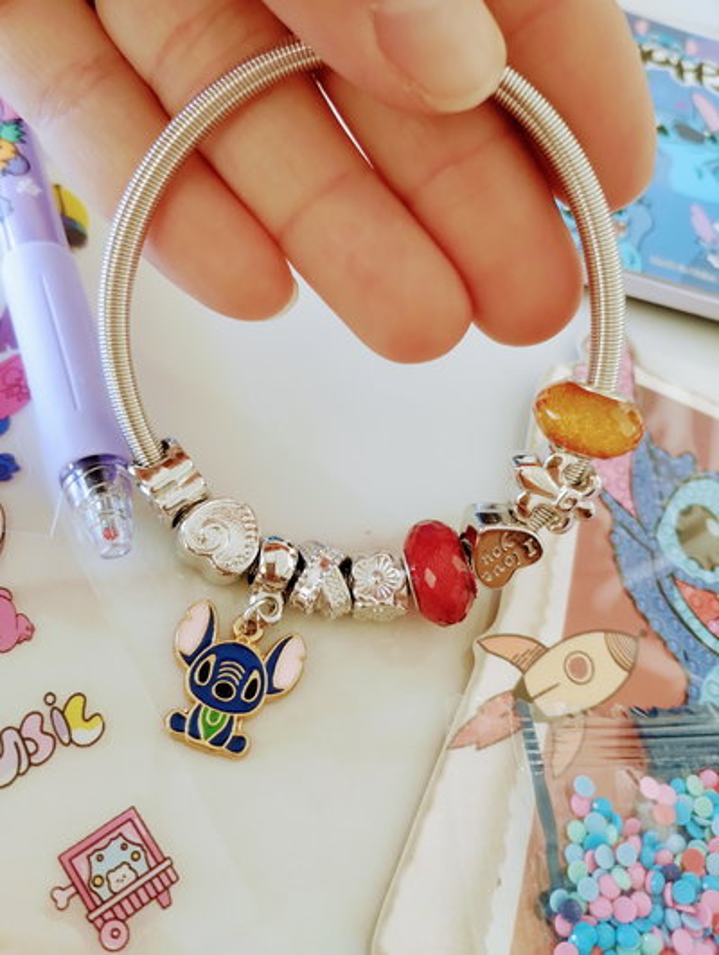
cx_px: 360
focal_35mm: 28
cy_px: 478
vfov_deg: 63.4
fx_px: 773
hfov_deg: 49.9
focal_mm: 4.27
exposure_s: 1/33
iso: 691
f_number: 1.8
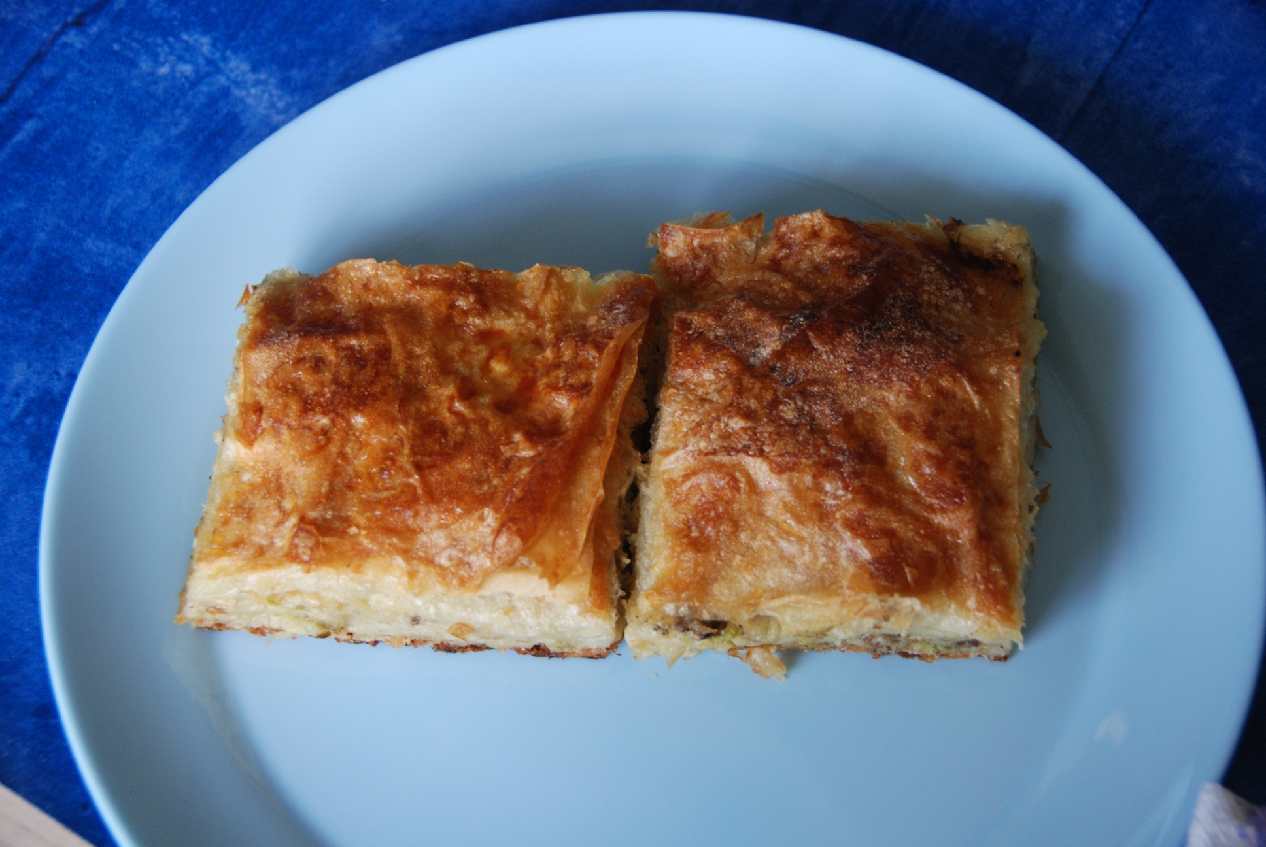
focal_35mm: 72
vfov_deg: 19.0
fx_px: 2535
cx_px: 633
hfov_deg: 28.0
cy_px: 424
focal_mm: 48
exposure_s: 1/13
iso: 250
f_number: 4.8
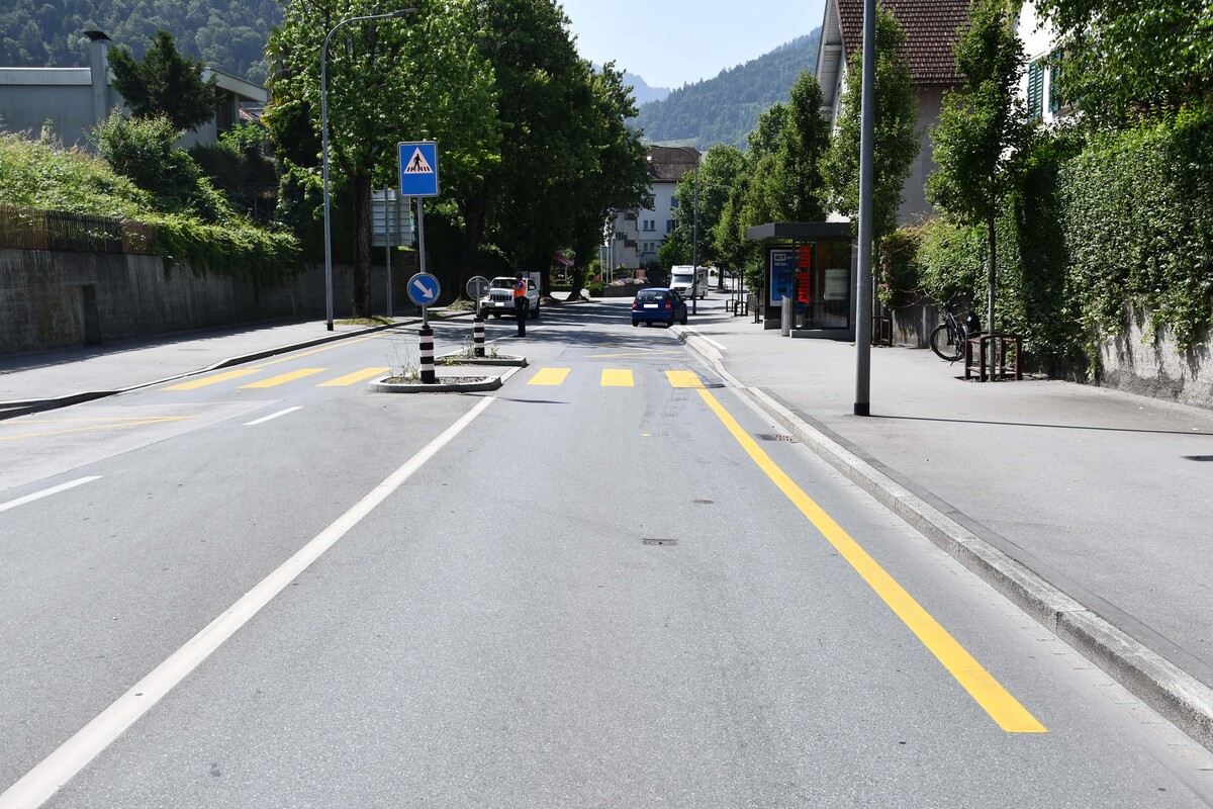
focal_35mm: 37
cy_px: 404
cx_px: 606
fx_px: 1247
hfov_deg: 51.9
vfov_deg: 35.9
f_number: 8
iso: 125
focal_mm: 25
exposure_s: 1/250
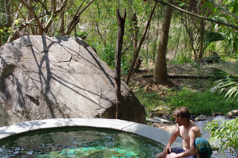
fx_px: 548
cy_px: 116
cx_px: 106
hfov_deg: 24.5
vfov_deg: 16.3
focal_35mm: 83
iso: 800
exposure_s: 1/1000
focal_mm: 33
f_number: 5.6
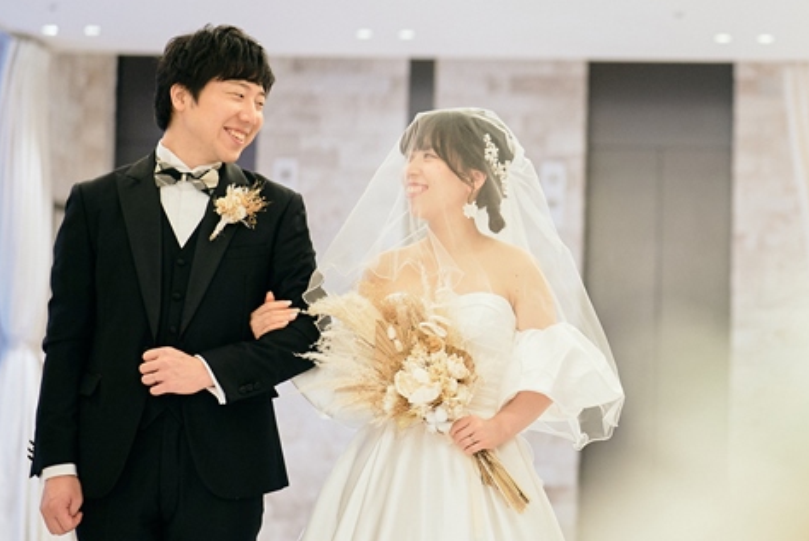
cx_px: 758
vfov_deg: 12.7
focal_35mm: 108
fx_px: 2429
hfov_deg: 18.5
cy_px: 224
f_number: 1.4
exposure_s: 1/250
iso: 250
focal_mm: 50
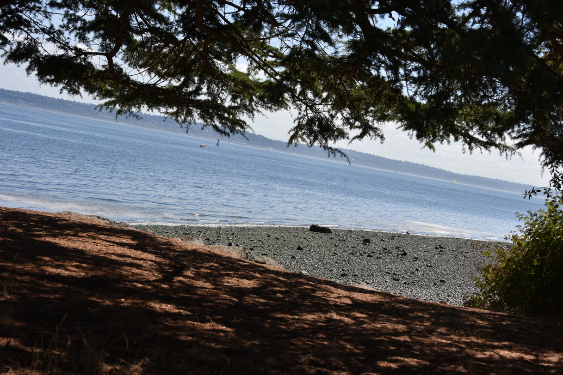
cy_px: 180
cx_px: 290
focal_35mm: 61
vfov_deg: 22.3
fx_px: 954
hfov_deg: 32.9
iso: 100
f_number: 9
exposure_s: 1/320
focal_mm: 58
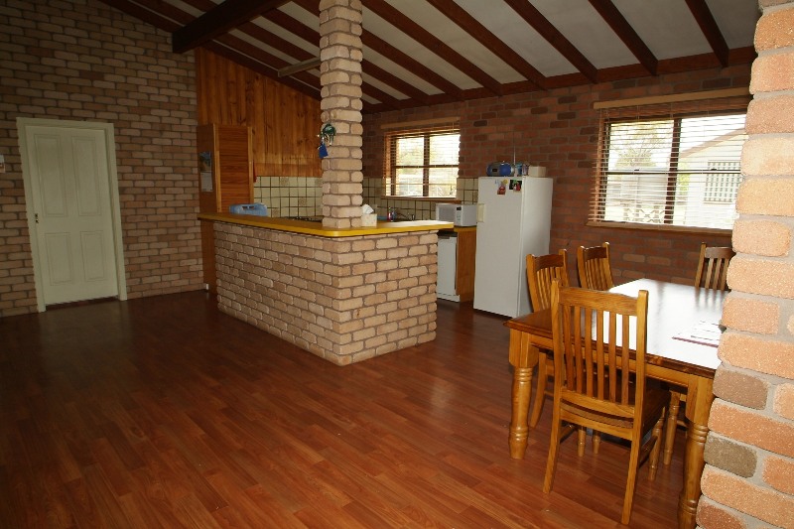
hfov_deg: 81.2
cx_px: 397
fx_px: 463
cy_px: 264
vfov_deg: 59.5
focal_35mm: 21
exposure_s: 1/60
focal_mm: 14
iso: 400
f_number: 5.6
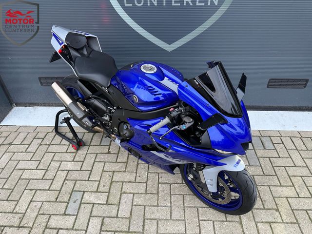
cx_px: 156
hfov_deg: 71.6
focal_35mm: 24
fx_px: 216
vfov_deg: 56.8
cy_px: 117
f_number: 1.78
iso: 125
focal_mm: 6.86
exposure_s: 1/121
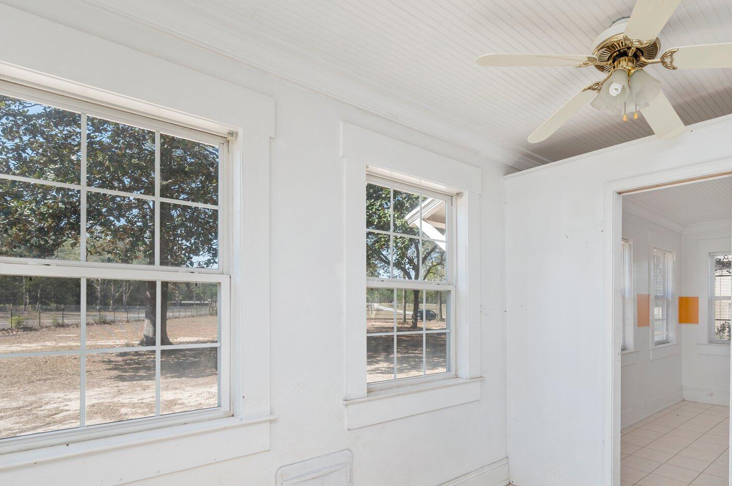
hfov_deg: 81.7
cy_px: 321
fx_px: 406
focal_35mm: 20
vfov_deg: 60.5
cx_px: 477
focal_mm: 14
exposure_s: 1/60
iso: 125
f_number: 9
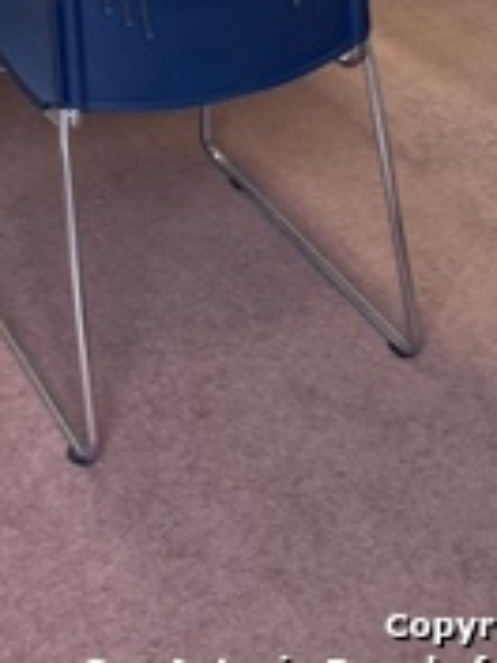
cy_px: -211
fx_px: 1359
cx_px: 8
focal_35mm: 71
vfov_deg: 23.9
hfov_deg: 20.1
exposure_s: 1/60
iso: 80
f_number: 1.6
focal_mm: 5.1
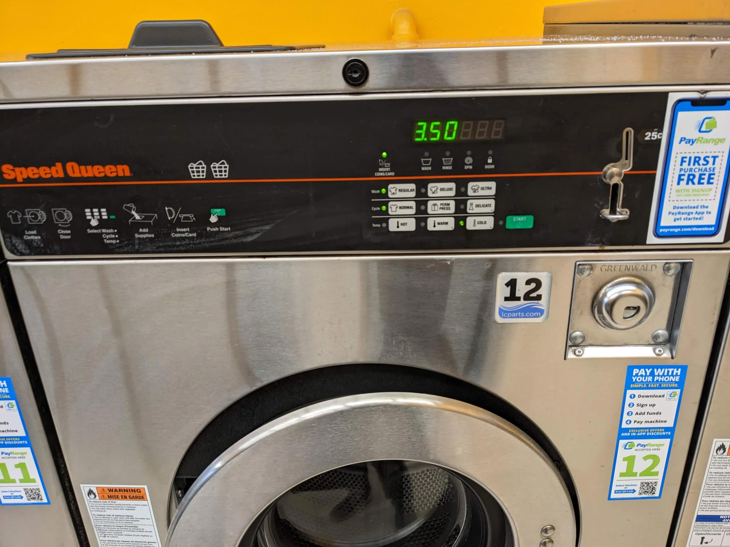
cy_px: 274
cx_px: 365
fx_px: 569
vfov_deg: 51.4
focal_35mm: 27
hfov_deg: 65.3
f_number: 1.73
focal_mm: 4.38
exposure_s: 1/24
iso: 48
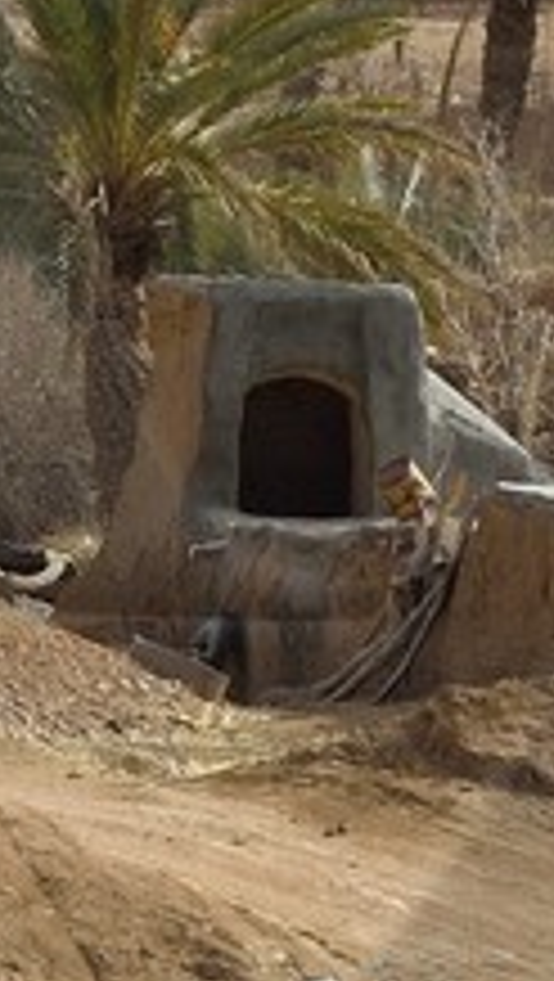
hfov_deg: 1.6
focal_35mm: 782
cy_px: -112
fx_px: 20375
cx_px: -919
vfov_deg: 2.8
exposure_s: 1/400
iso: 200
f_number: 10
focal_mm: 102
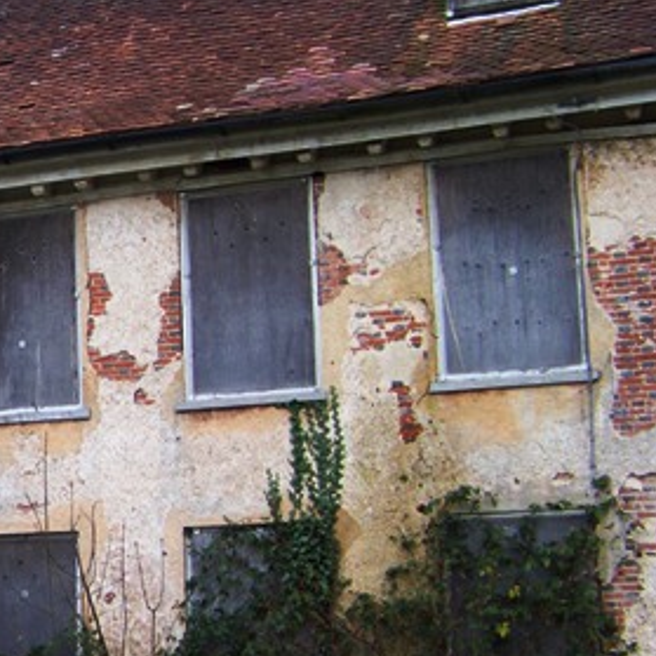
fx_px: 1758
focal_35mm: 82
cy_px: 362
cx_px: -139
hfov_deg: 19.8
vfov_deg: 21.1
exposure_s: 1/60
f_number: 2.8
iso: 62
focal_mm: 5.85
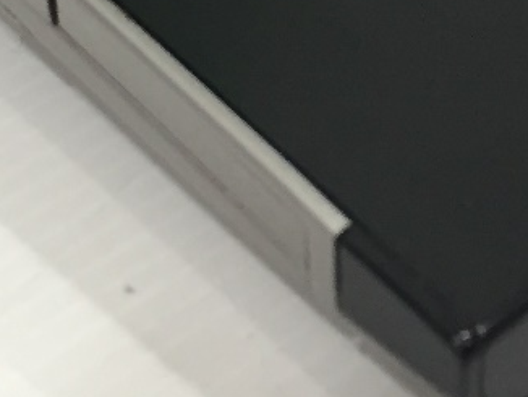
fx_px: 2213
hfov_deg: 13.5
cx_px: 483
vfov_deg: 9.6
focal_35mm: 145
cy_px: -381
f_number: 2.2
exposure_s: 1/33
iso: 125
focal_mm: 4.15
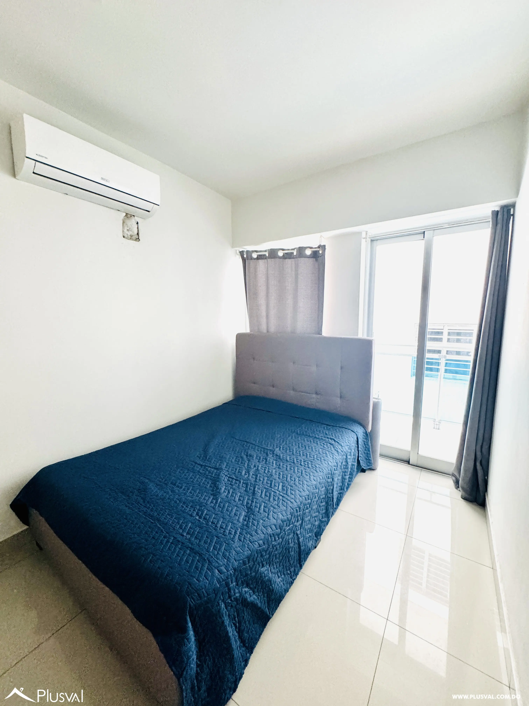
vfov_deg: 102.1
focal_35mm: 14
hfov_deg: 85.7
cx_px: 264
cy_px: 353
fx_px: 285
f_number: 2.2
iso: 640
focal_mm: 2.22
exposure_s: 1/60
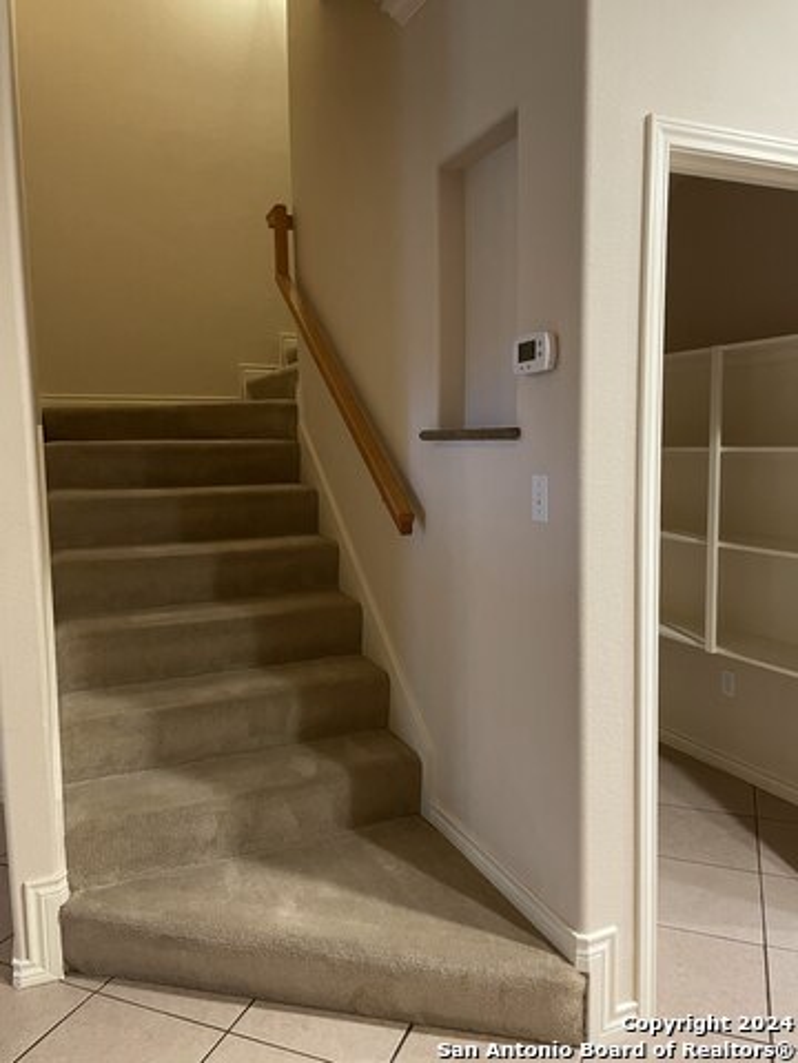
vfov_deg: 67.3
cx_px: 399
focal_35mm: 26
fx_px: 799
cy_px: 532
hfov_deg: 53.1
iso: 400
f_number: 1.6
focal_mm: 4.2
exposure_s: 1/40
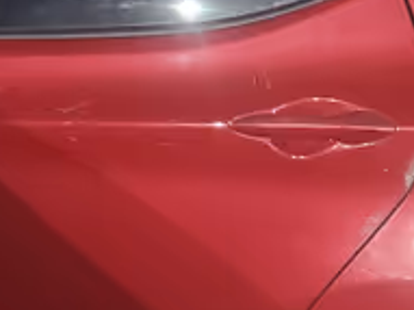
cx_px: 236
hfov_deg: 18.0
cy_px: 184
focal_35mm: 109
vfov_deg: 13.6
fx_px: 1303
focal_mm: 5.4
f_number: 1.8
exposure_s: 1/8
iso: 500
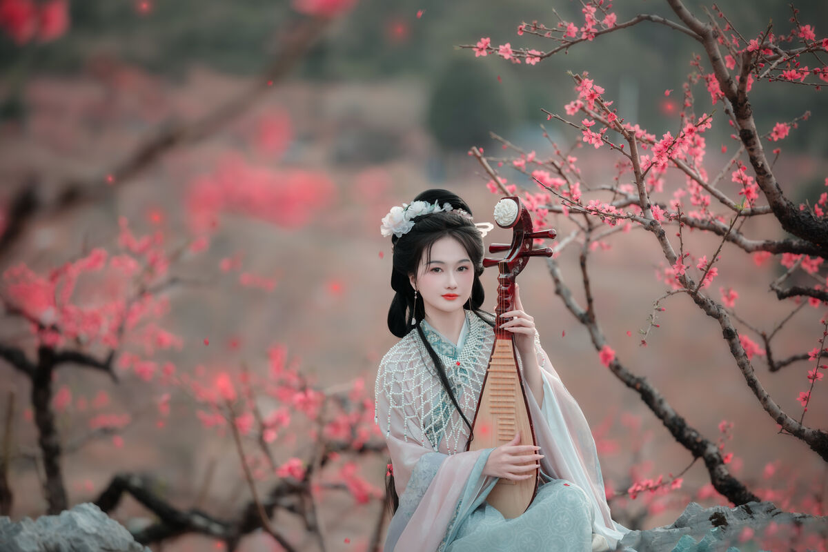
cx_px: 414
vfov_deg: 6.9
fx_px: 4577
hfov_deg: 10.3
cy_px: 276
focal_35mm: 199
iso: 50
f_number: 2.8
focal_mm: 200
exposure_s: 1/80
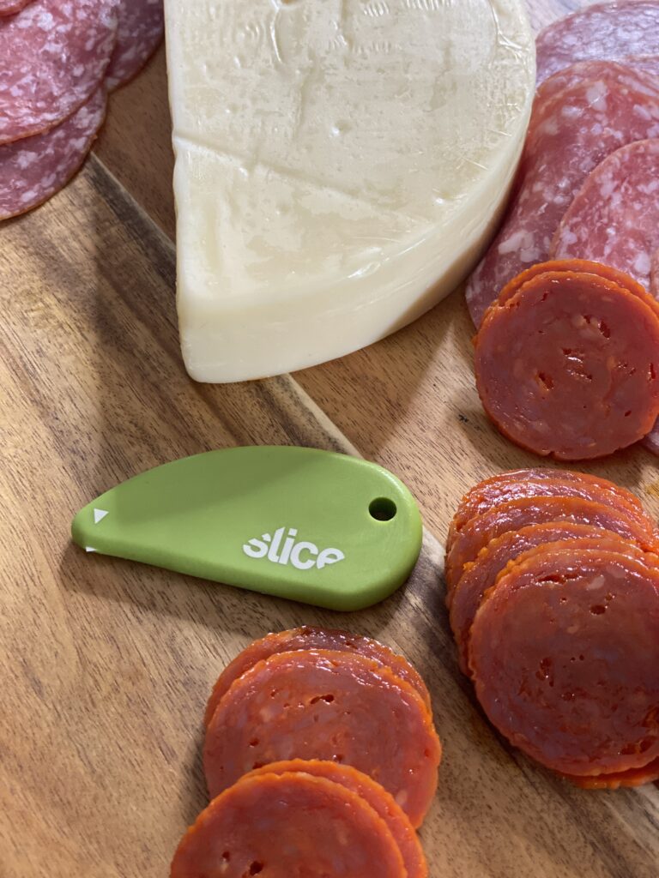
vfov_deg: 36.8
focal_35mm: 52
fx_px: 1320
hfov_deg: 28.0
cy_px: 439
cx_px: 330
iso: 160
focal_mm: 6
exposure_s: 1/60
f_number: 2
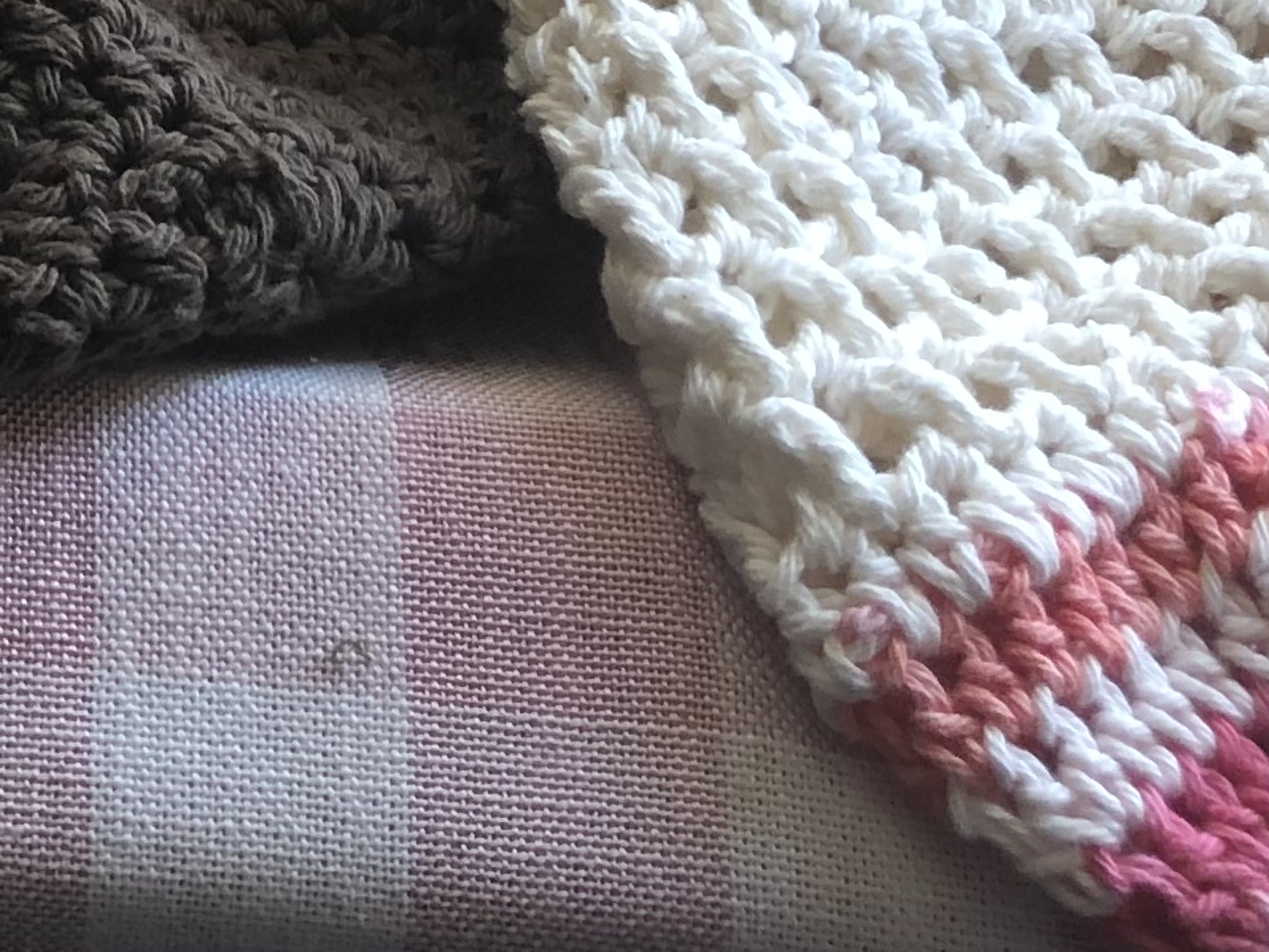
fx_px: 4326
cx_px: -300
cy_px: -932
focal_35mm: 118
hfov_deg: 16.0
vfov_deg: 11.4
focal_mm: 3.99
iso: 25
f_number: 1.8
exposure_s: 1/40
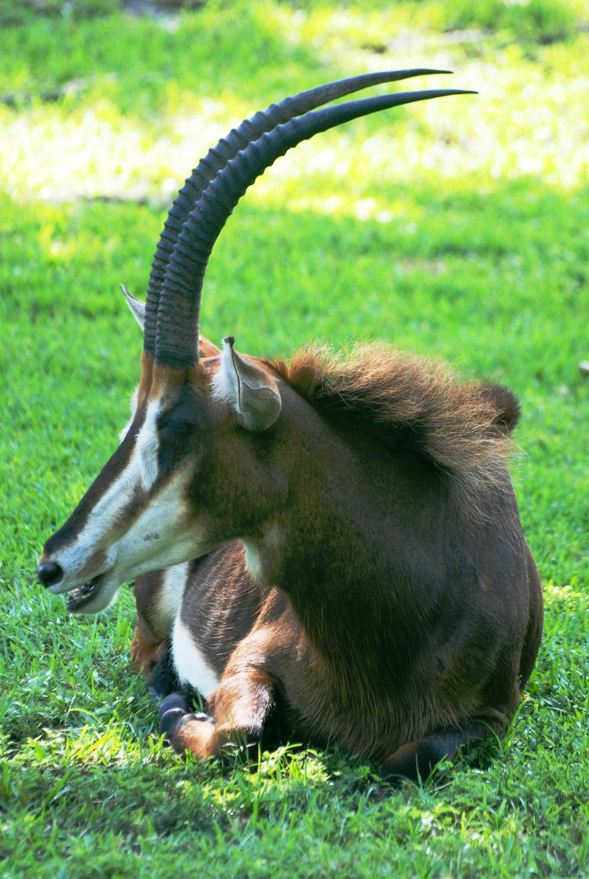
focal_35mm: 369
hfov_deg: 3.7
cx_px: 279
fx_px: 9029
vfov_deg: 5.6
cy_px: 460
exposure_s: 1/160
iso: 400
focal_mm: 220
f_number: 5.3
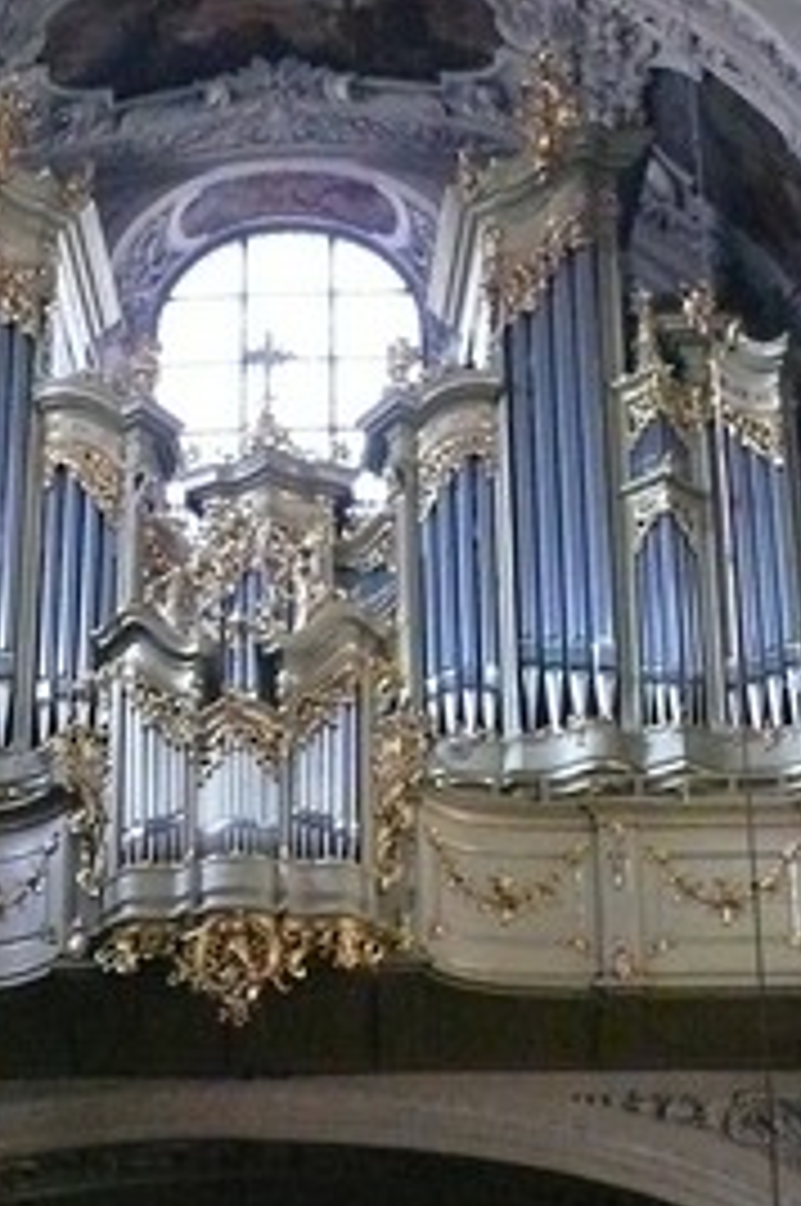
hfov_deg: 13.3
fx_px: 3413
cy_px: 963
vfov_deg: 19.8
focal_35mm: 102
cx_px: 194
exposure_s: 1/25
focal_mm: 7.4
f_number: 2.8
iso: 800
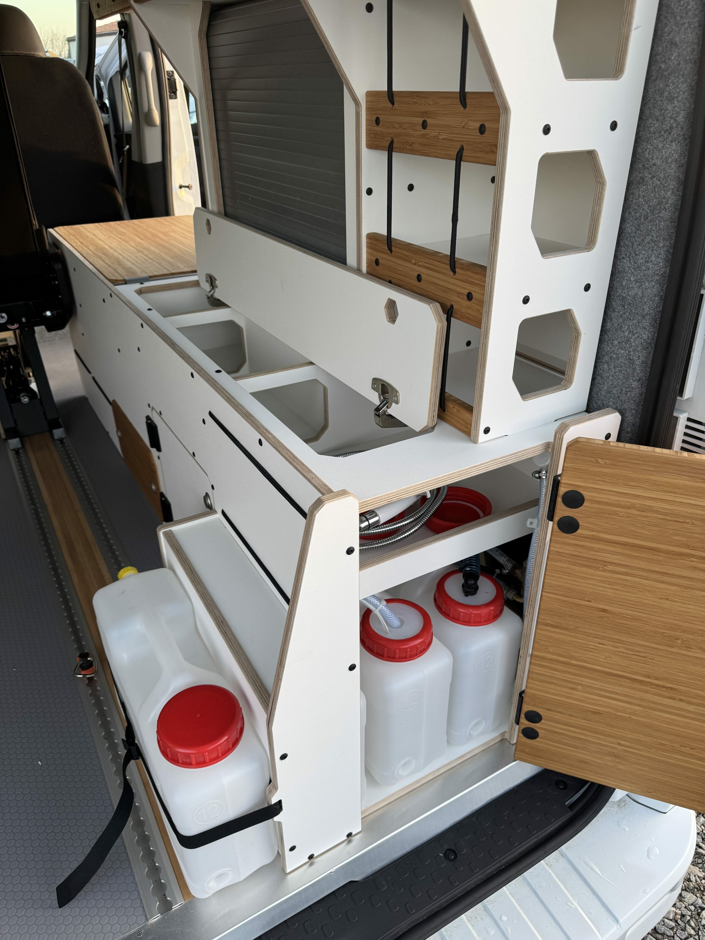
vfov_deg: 71.6
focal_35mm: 24
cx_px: 352
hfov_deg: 56.8
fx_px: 652
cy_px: 470
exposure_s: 1/129
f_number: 1.78
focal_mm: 6.76
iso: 50
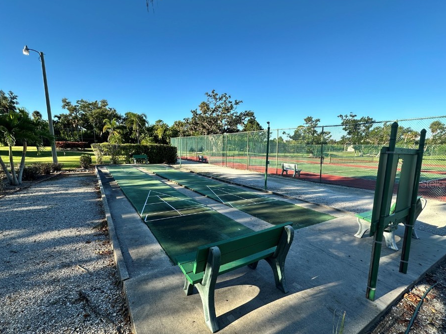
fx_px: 206
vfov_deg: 77.9
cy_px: 183
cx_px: 213
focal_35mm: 16
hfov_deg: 94.4
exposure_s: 1/690
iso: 40
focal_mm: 2.22
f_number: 2.2
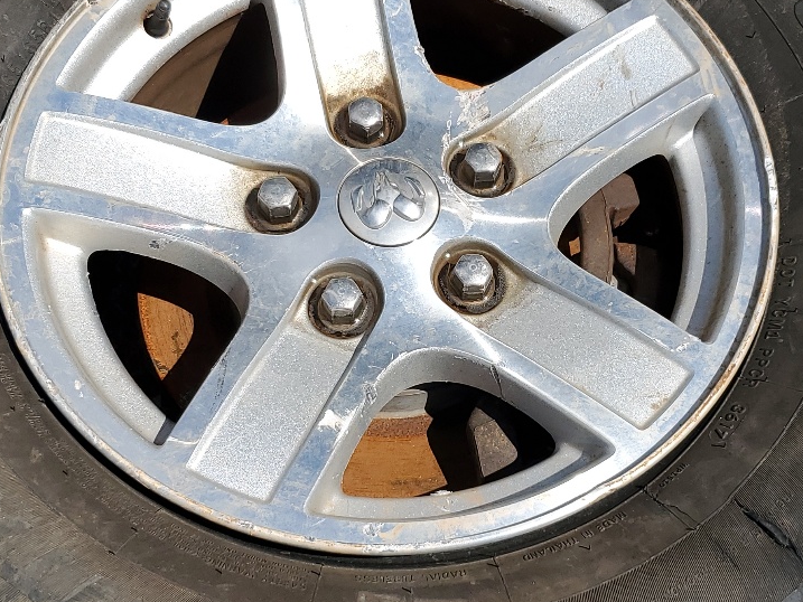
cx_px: 460
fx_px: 1346
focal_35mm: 58
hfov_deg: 33.2
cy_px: 355
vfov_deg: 25.2
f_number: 1.5
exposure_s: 1/5000
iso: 50
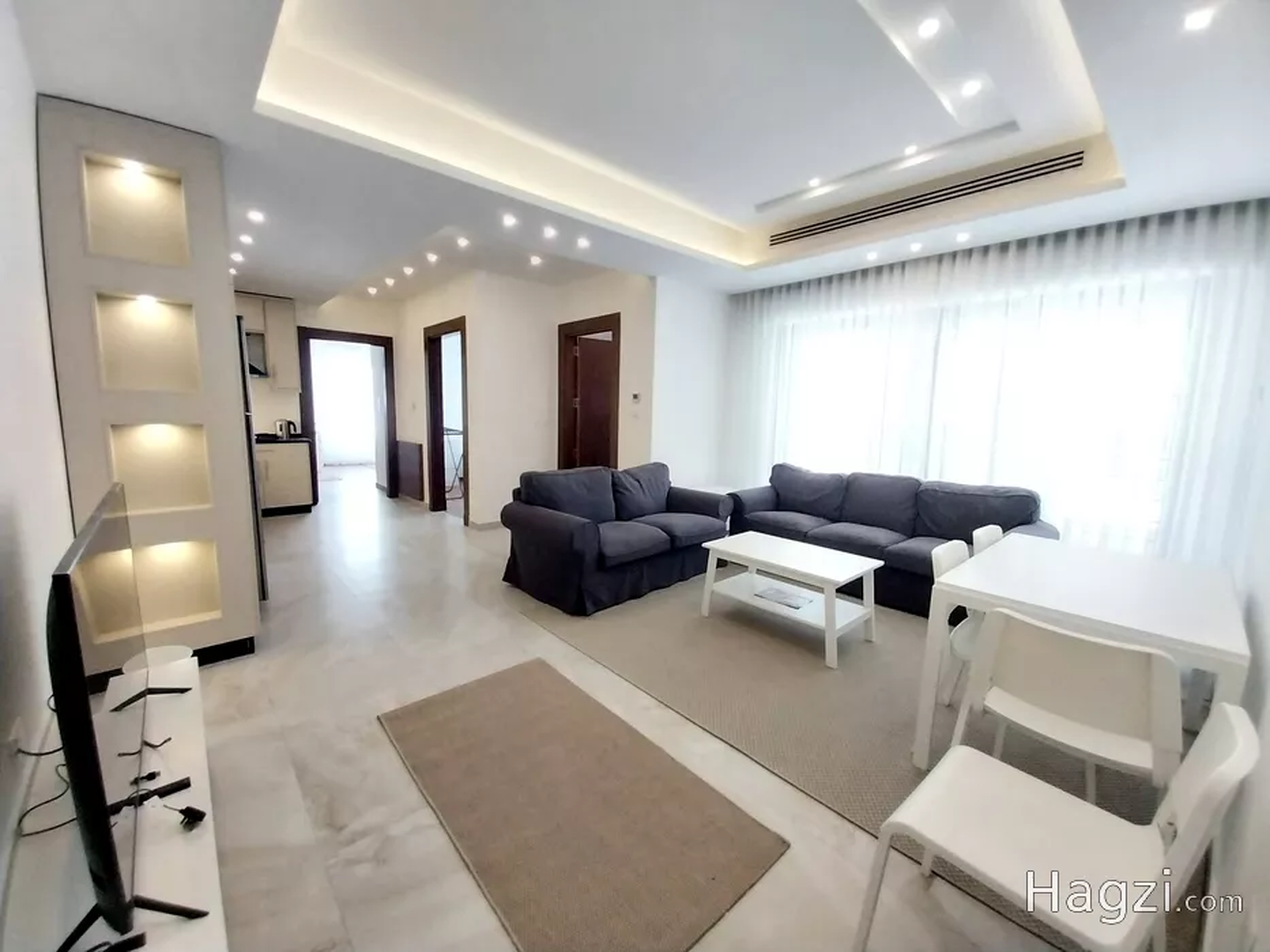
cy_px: 476
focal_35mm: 13
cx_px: 635
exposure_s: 1/33
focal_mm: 1.3
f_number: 2.2
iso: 160
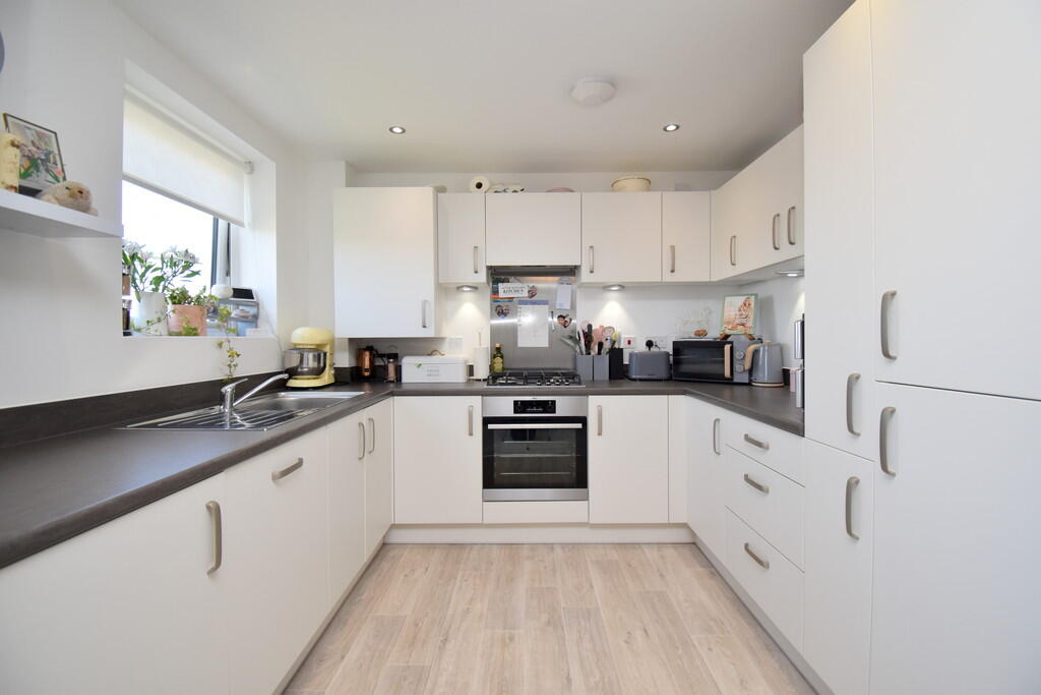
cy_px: 348
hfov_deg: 100.4
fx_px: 434
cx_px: 520
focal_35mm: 15
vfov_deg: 77.3
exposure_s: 1/200
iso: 500
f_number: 5
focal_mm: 10
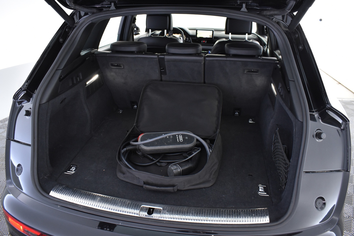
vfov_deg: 47.9
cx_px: 177
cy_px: 118
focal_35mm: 27
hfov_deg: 67.4
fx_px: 265
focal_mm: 18
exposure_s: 1/13
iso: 1250
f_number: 5
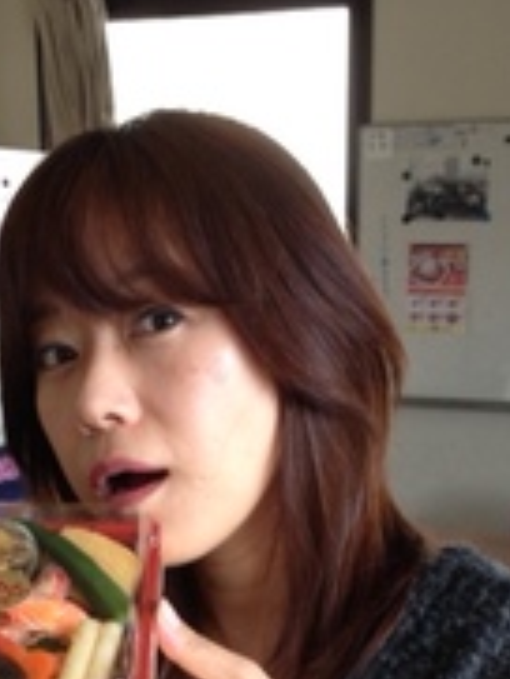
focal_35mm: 73
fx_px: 1432
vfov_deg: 26.1
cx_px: 255
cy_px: 555
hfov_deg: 20.2
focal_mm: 4.13
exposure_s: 1/30
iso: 50
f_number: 2.4
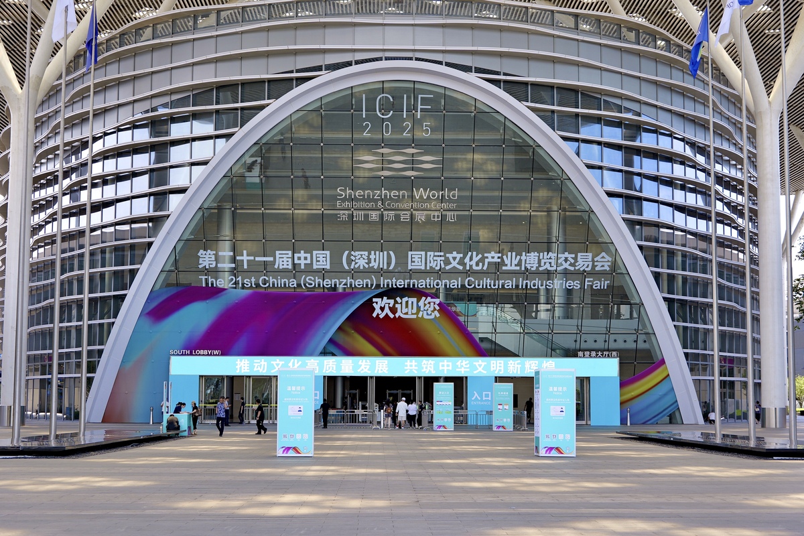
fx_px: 1161
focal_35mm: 52
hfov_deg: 38.2
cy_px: 268
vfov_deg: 26.0
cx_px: 402
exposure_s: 1/200
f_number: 4.9
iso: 320
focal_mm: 52
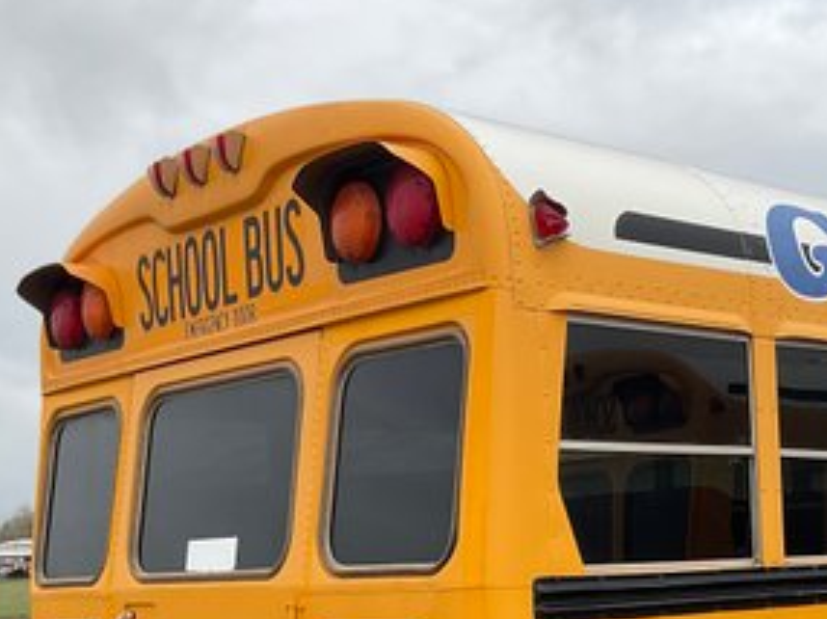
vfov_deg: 22.1
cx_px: 854
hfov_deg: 28.2
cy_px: 618
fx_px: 1528
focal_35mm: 64
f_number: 1.8
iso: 16
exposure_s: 1/1412
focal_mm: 3
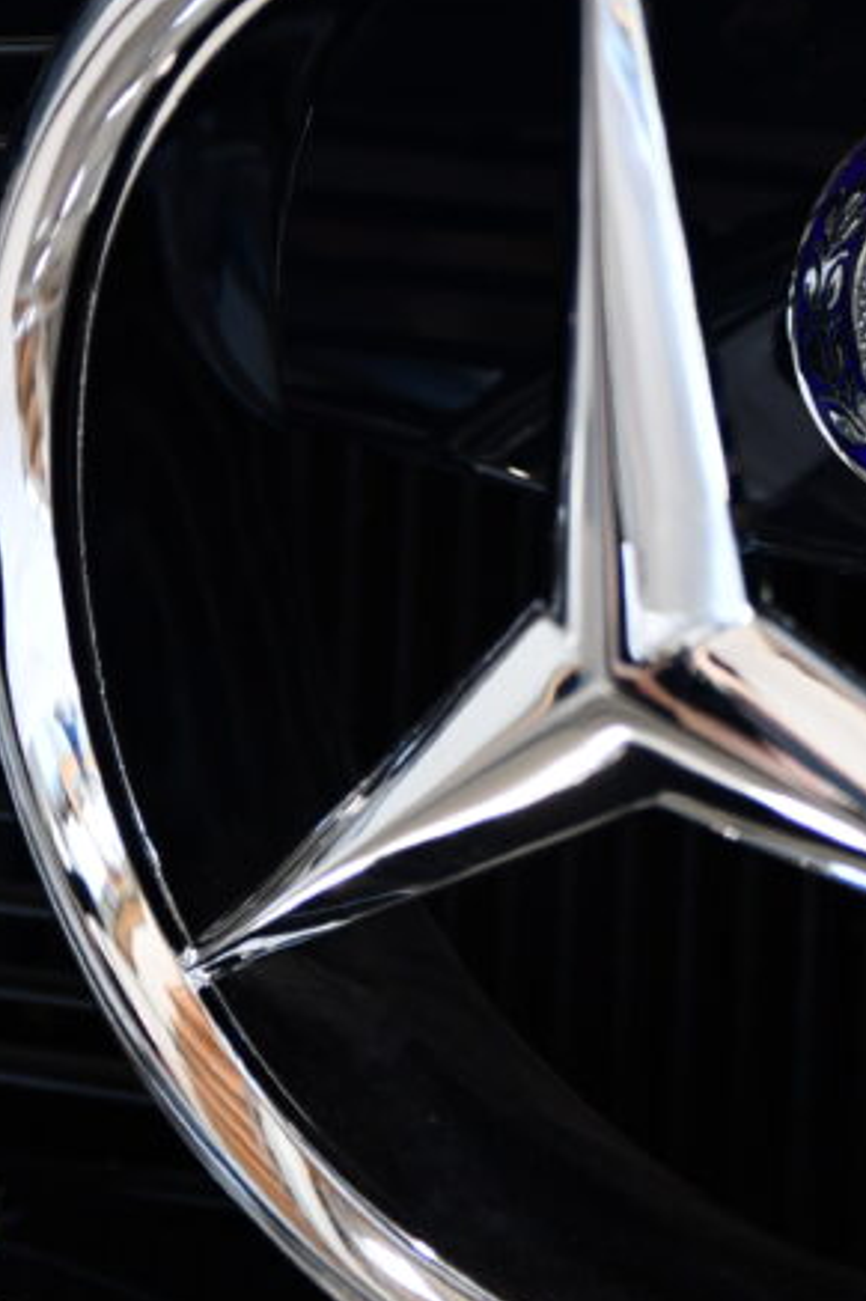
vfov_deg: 11.8
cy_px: 360
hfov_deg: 7.9
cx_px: 744
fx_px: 6283
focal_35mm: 174
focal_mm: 44
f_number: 2.8
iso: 800
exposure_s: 1/200
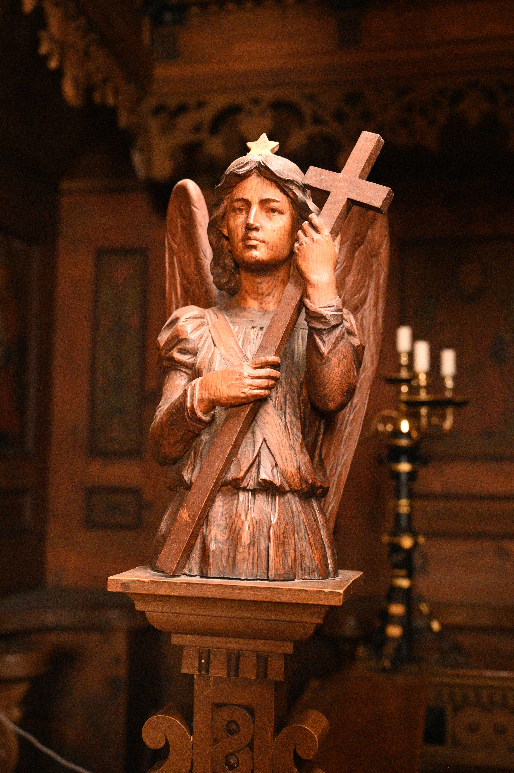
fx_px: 944
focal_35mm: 44
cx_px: 257
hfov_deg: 30.5
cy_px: 386
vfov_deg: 44.5
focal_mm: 44
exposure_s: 1/400
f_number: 5
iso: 25600
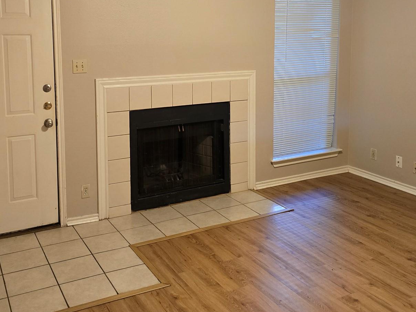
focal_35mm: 39
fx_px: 469
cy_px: 85
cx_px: 187
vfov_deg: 36.1
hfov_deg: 47.8
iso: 500
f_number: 1.7
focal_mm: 6.3
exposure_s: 1/120
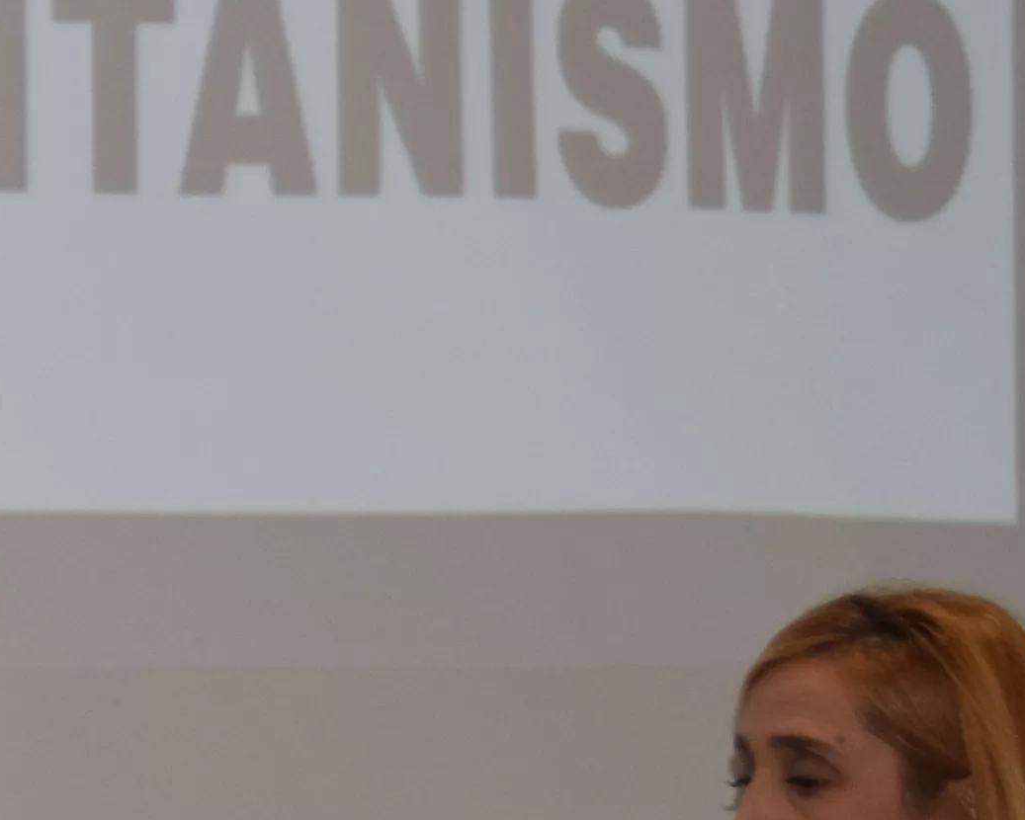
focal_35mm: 228
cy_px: 932
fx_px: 6918
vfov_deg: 6.7
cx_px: -824
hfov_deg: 8.2
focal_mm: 28
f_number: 4.2
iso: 400
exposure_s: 1/200
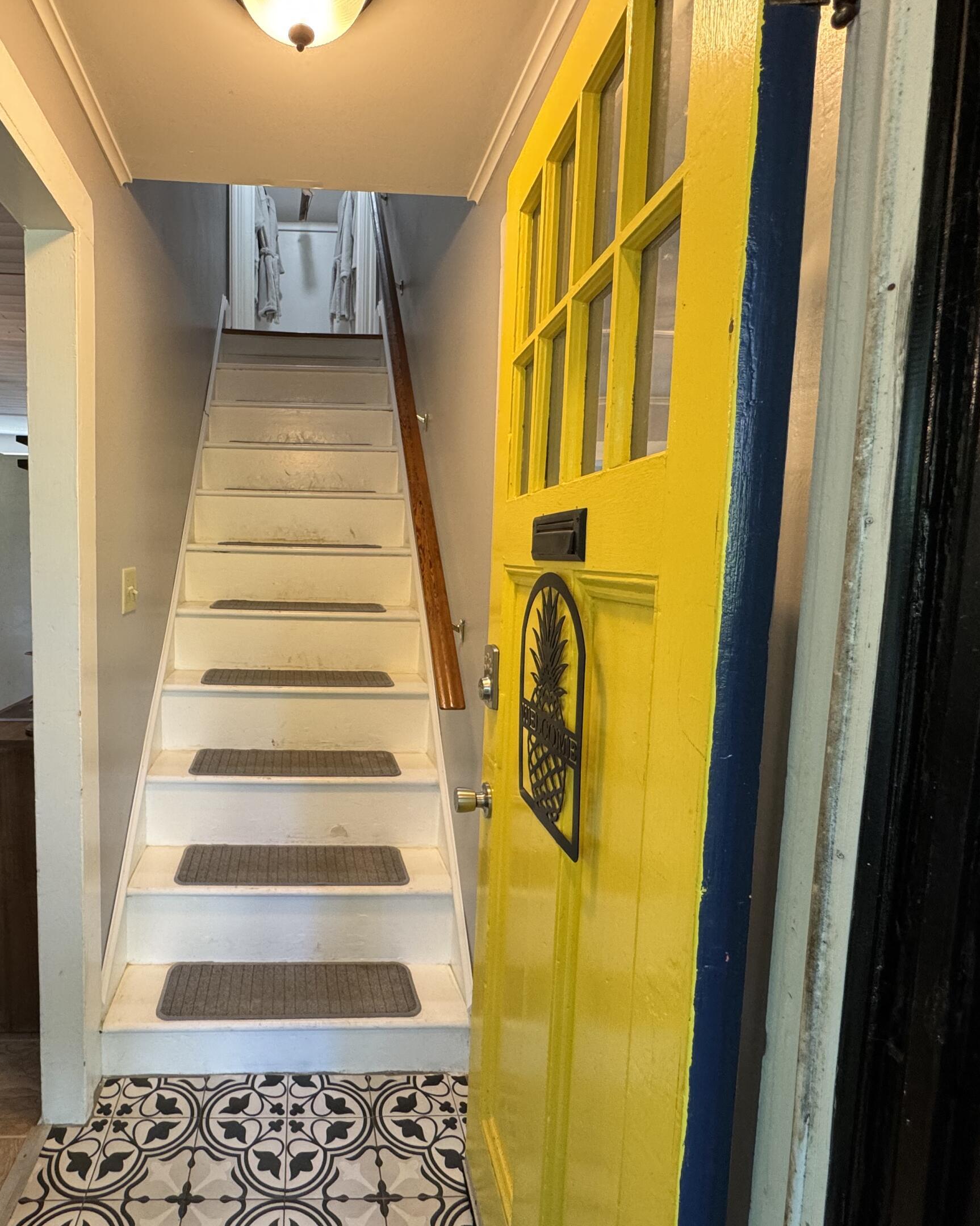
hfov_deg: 68.8
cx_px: 325
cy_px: 620
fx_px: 689
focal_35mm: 19
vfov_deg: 83.3
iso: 200
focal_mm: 2.22
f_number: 2.2
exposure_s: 1/60
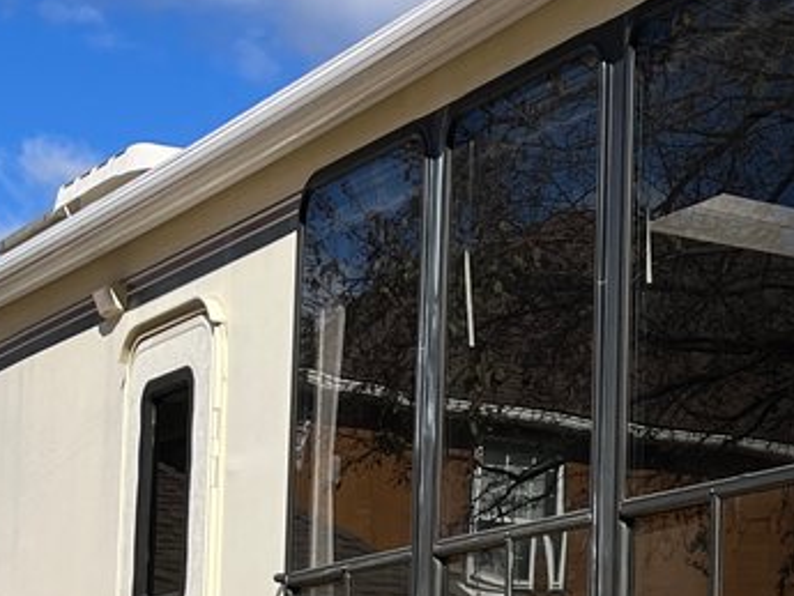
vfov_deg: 12.8
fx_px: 2616
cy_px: 643
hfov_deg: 15.6
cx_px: 1269
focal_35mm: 114
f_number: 1.6
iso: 50
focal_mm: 5.1
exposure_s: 1/4310
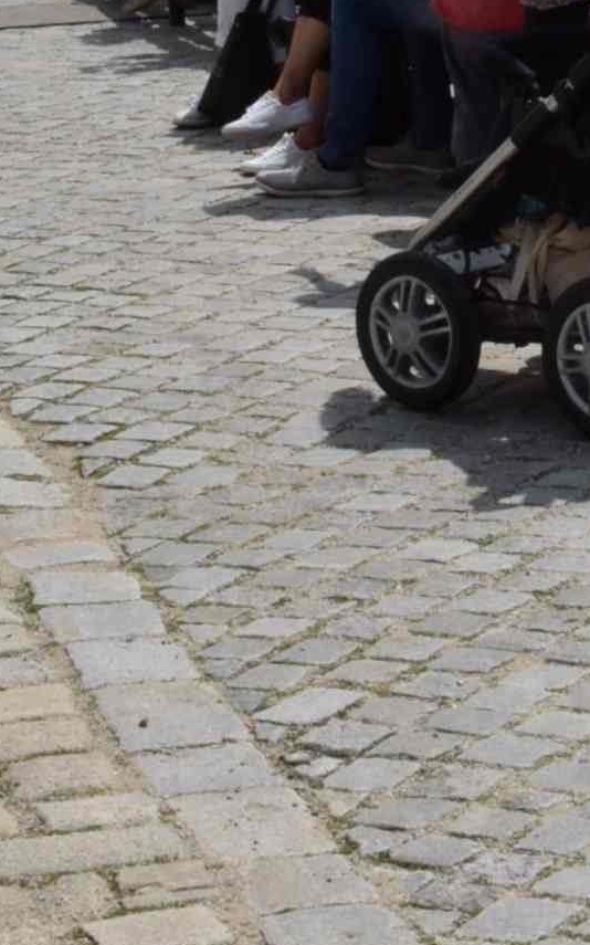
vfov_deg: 13.6
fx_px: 3861
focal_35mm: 150
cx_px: 593
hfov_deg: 8.7
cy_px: -108
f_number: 25
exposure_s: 1/160
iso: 400
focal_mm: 28
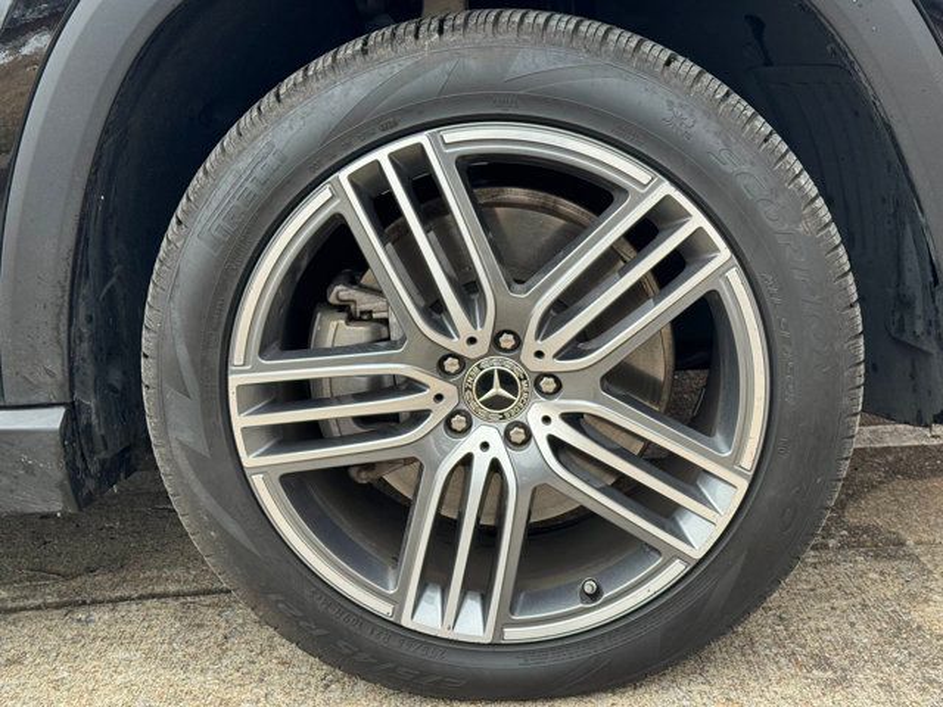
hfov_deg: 39.7
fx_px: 1308
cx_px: 472
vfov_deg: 30.3
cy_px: 354
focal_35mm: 48
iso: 100
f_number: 1.78
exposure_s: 1/60
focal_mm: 6.76
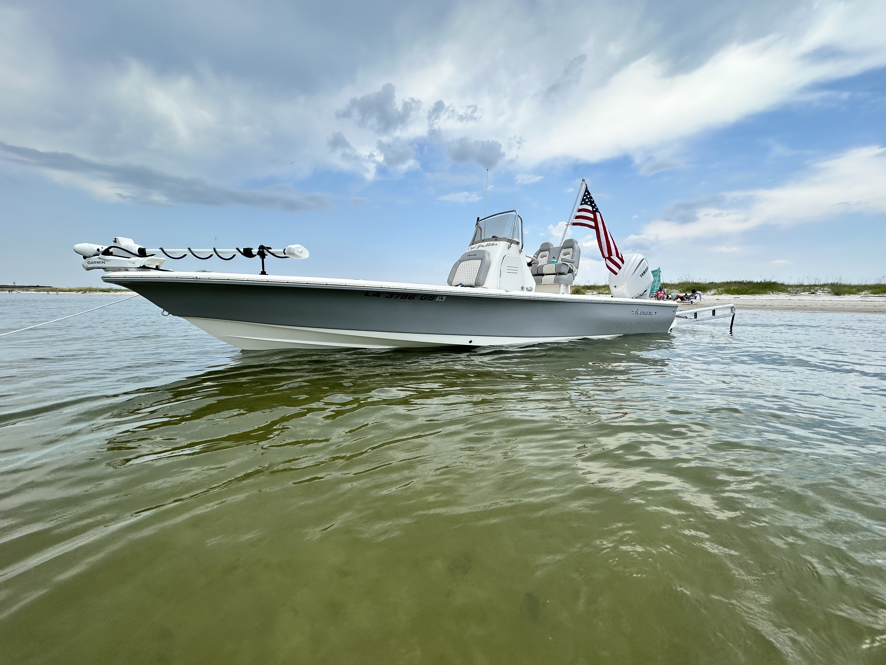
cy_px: 332
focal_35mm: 14
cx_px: 443
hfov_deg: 102.1
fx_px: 358
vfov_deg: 85.7
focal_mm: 2.22
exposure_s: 1/1490
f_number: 2.2
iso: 50
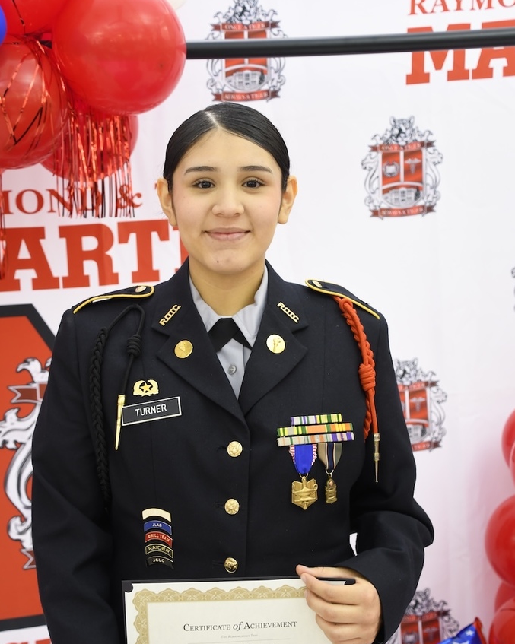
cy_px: 356
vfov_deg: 31.9
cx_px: 259
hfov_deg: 25.8
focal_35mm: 59
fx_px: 1125
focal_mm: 35
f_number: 4.2
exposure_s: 1/40
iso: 500
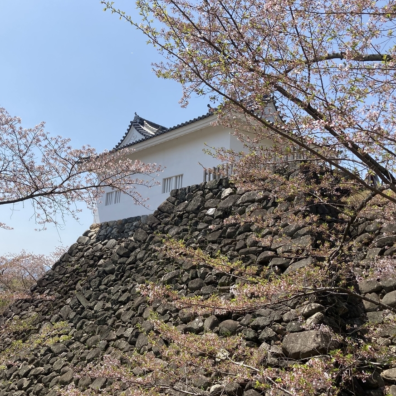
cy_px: 196
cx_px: 176
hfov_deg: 48.4
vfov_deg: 48.4
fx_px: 440
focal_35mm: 34
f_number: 1.8
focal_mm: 3.99
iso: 20
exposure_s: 1/2525
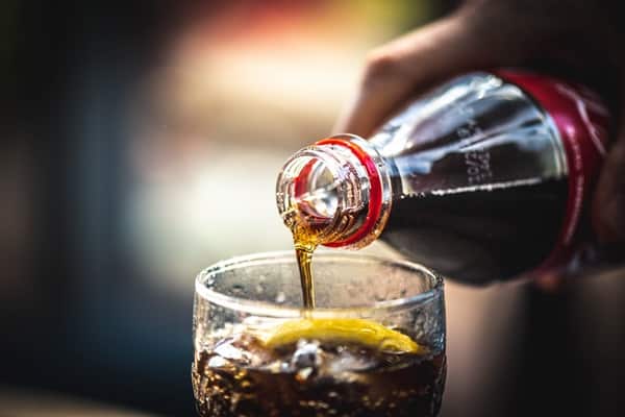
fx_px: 1823
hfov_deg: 19.5
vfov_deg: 13.0
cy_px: 208
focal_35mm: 105
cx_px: 312
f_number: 3.2
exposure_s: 1/640
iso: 100
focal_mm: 105
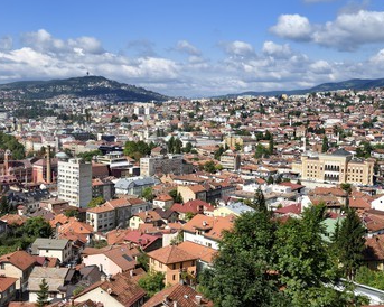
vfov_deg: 32.7
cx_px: 168
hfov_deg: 40.3
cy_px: 151
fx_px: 522
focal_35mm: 46
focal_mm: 40
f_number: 13
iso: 200
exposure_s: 1/250
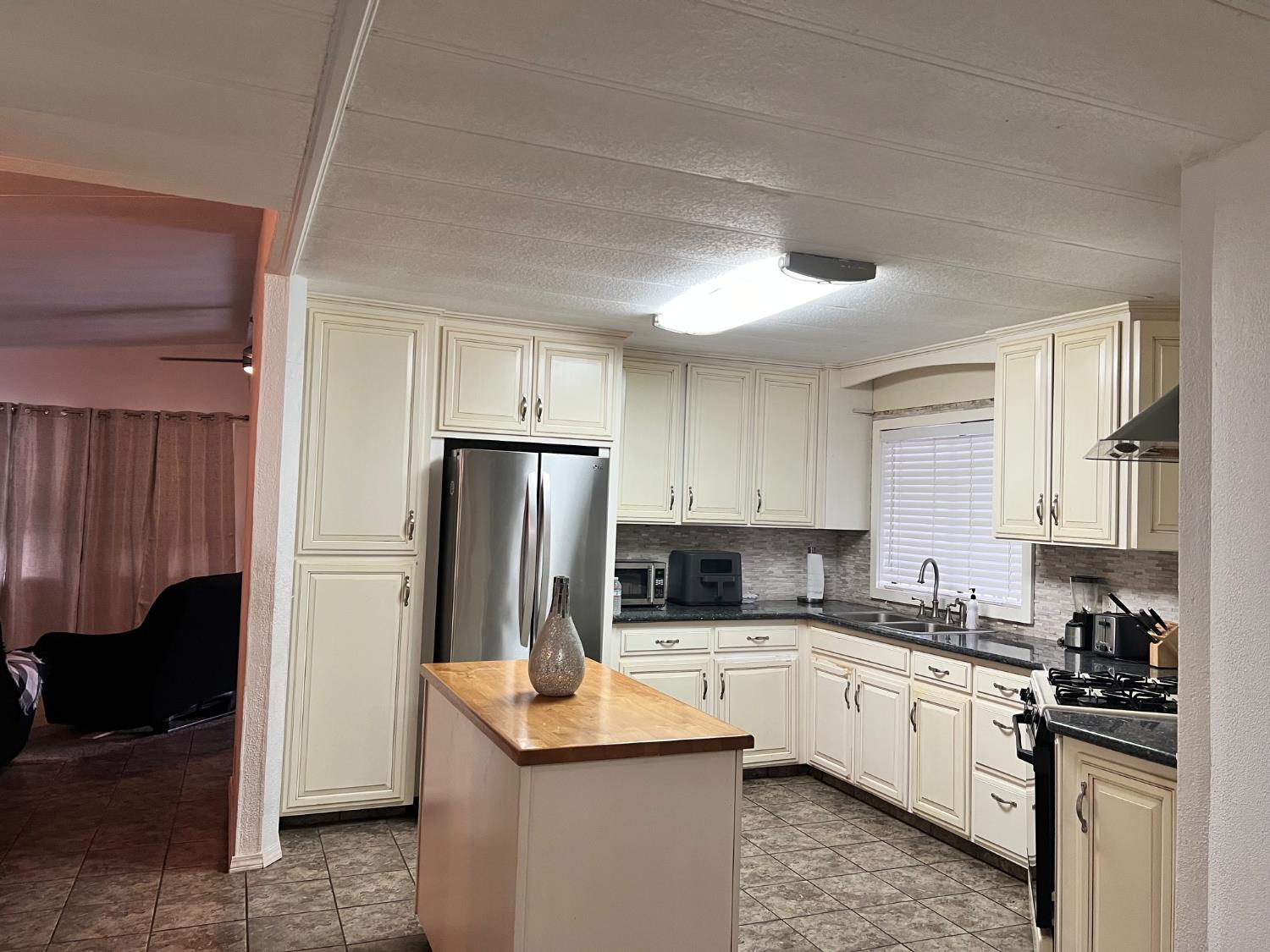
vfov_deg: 53.1
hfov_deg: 67.3
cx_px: 635
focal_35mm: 26
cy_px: 476
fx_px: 954
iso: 125
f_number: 1.5
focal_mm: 5.7
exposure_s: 1/60
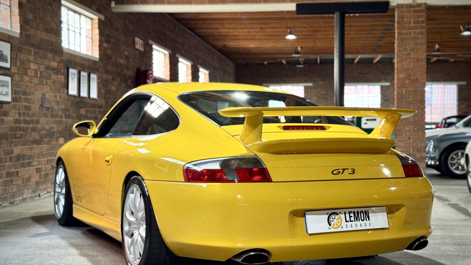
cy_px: 136
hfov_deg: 39.2
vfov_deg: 22.6
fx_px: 662
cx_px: 235
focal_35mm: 53
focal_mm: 6.76
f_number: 1.78
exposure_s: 1/50
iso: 160
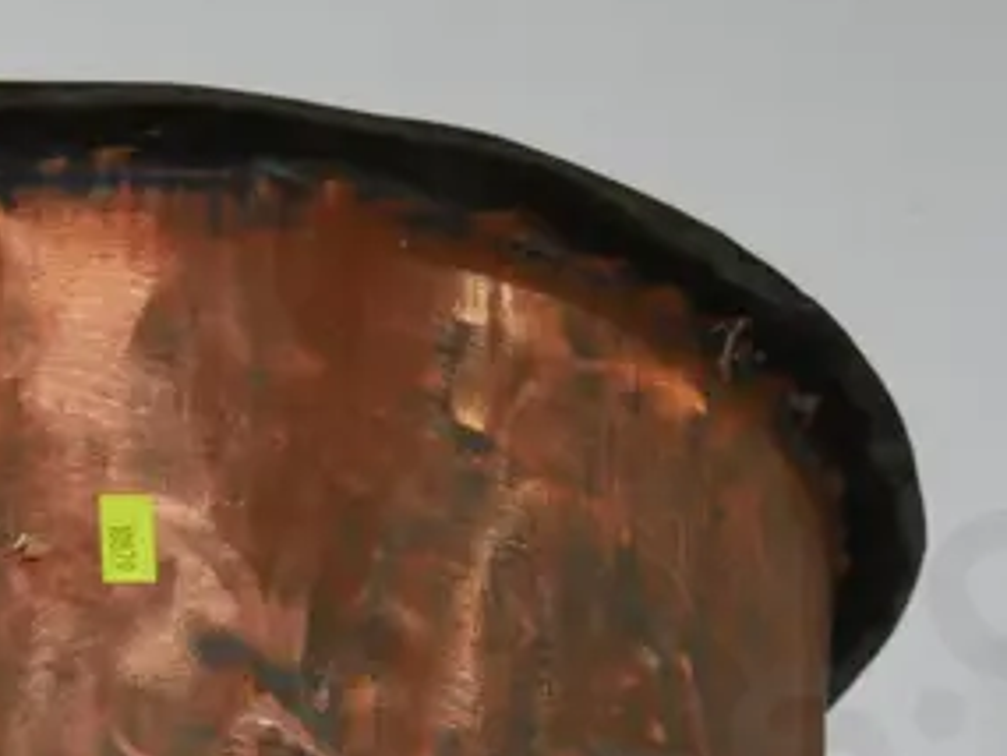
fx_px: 3551
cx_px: 102
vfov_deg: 11.4
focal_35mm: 122
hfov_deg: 15.9
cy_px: 1270
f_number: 4
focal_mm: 17
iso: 320
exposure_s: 1/60
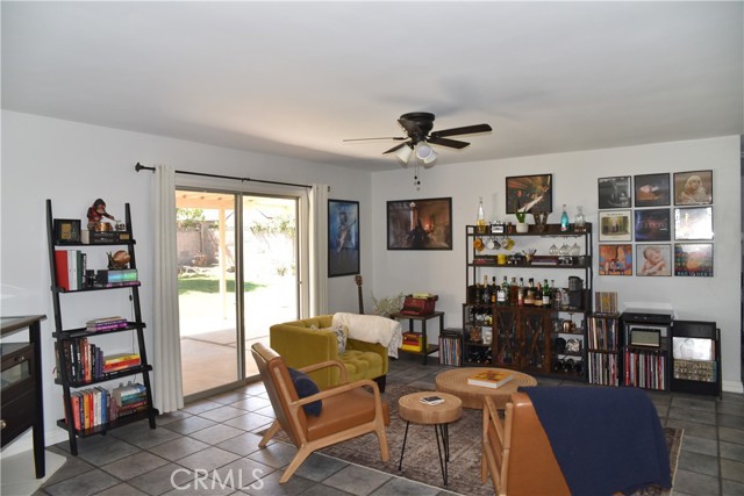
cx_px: 372
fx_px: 496
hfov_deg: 73.7
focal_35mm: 24
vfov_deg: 53.2
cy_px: 248
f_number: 5.6
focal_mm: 24
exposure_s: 1/200
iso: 800
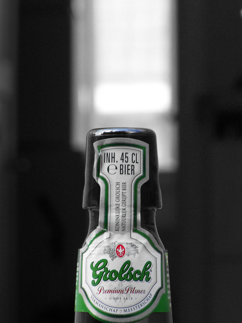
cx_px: 121
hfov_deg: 4.7
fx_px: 2954
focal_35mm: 317
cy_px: 162
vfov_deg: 6.2
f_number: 8
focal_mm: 52.6
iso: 100
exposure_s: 1/20
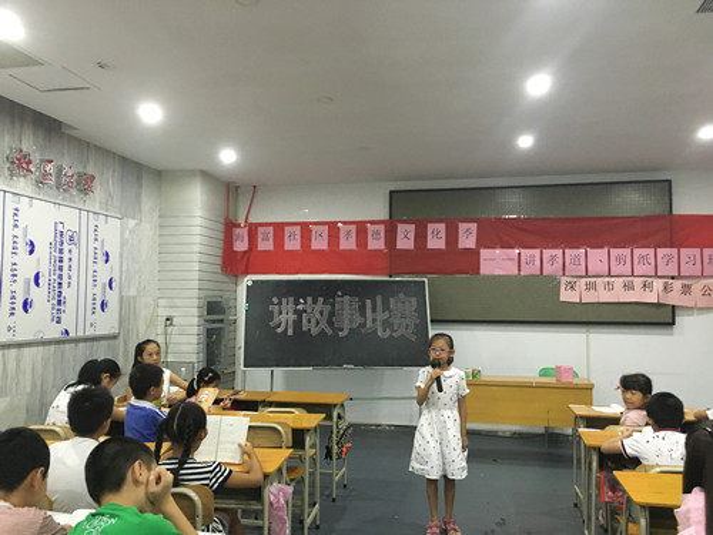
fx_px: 597
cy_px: 268
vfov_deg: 48.2
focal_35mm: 29
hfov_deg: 61.7
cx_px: 356
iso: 200
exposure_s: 1/17
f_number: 2.2
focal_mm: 4.15
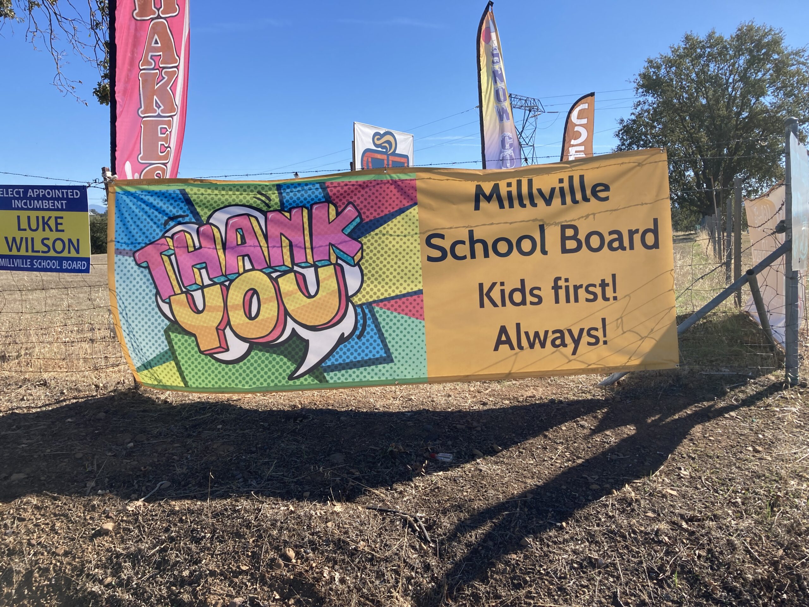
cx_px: 404
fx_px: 654
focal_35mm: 28
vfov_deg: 49.7
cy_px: 304
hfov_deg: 63.4
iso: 20
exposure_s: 1/1567
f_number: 1.8
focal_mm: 3.99
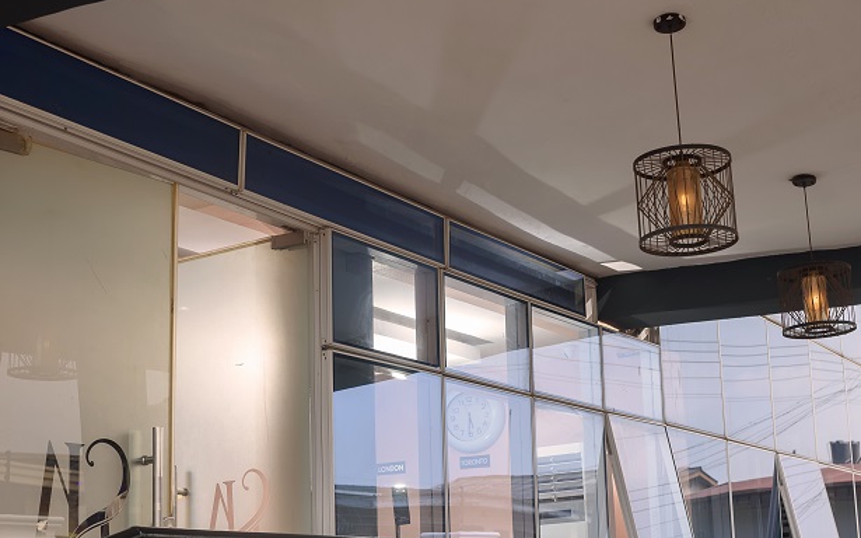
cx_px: 498
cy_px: 358
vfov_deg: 22.3
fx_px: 1361
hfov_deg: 35.0
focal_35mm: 58
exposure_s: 1/160
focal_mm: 35
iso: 80
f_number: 4.5
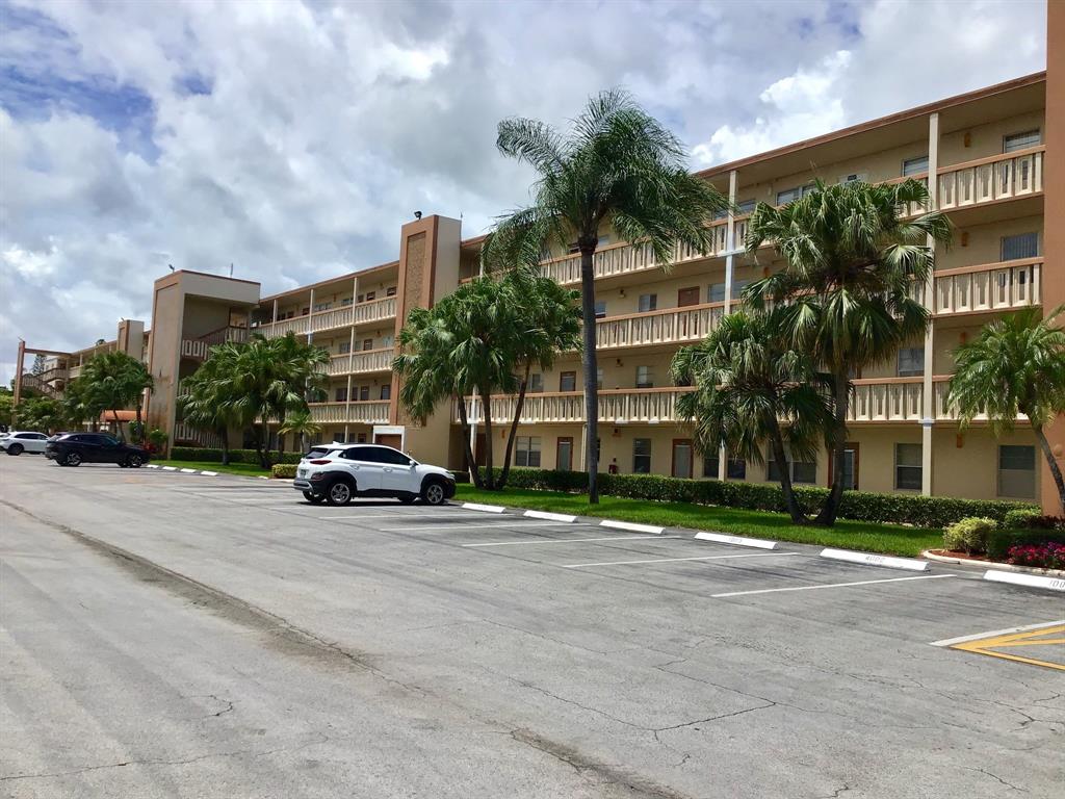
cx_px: 532
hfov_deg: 58.4
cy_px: 400
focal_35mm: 31
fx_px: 954
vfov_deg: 45.4
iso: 25
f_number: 2.4
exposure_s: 1/2551
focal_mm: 3.3
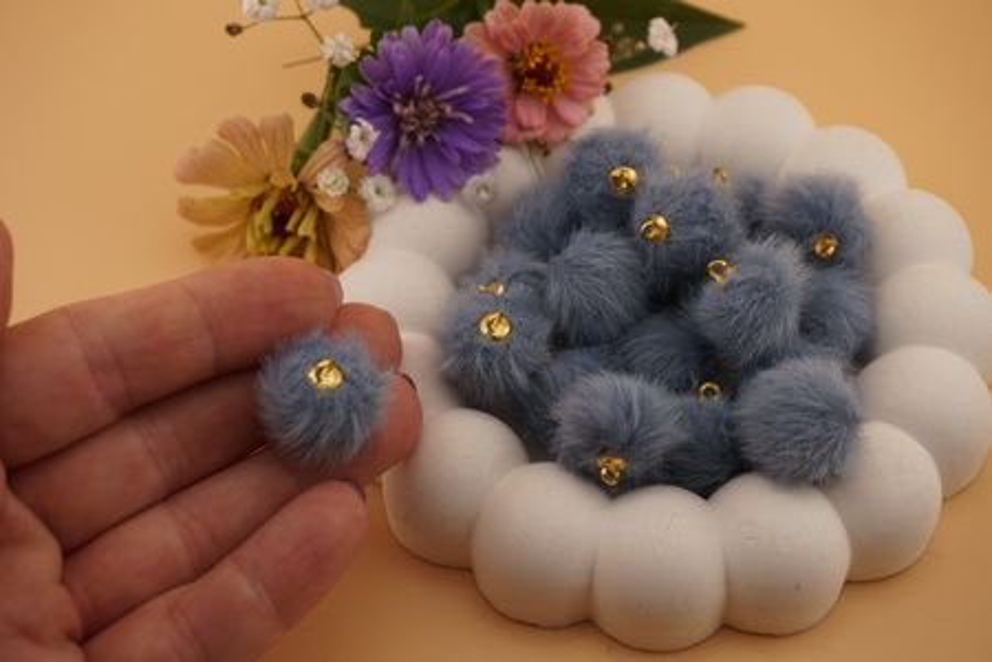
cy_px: 331
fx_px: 1571
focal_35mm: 57
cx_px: 496
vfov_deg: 23.8
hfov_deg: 35.1
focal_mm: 38
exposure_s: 1/100
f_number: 6.3
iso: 100
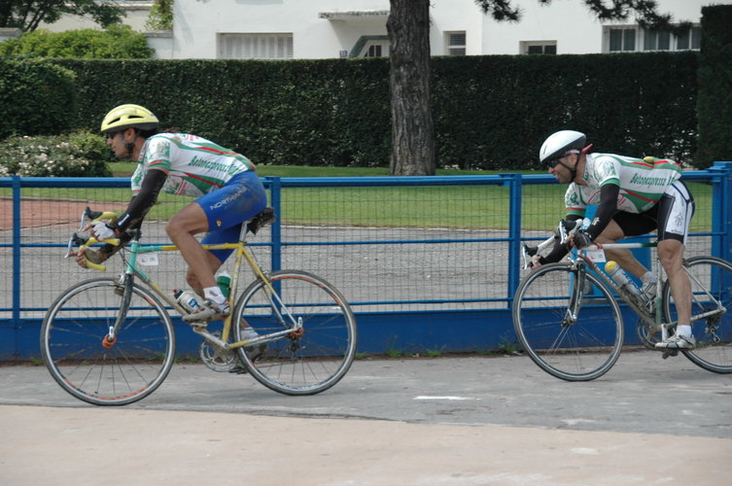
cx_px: 366
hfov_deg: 14.4
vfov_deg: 9.6
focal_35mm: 142
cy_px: 243
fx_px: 2894
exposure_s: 1/500
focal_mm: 95
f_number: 6.7
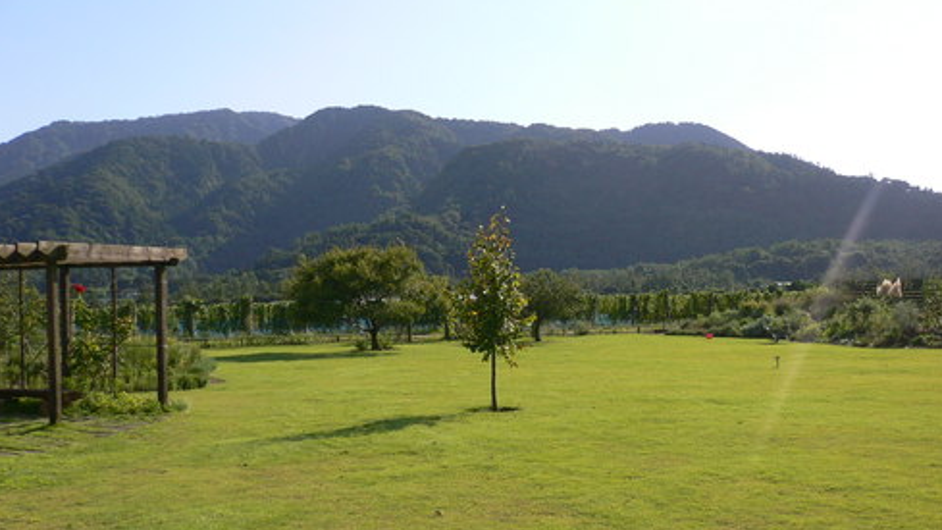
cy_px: 290
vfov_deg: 30.4
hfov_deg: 51.6
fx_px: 974
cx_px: 476
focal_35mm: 39
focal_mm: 5.8
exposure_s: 1/400
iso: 100
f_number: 5.6
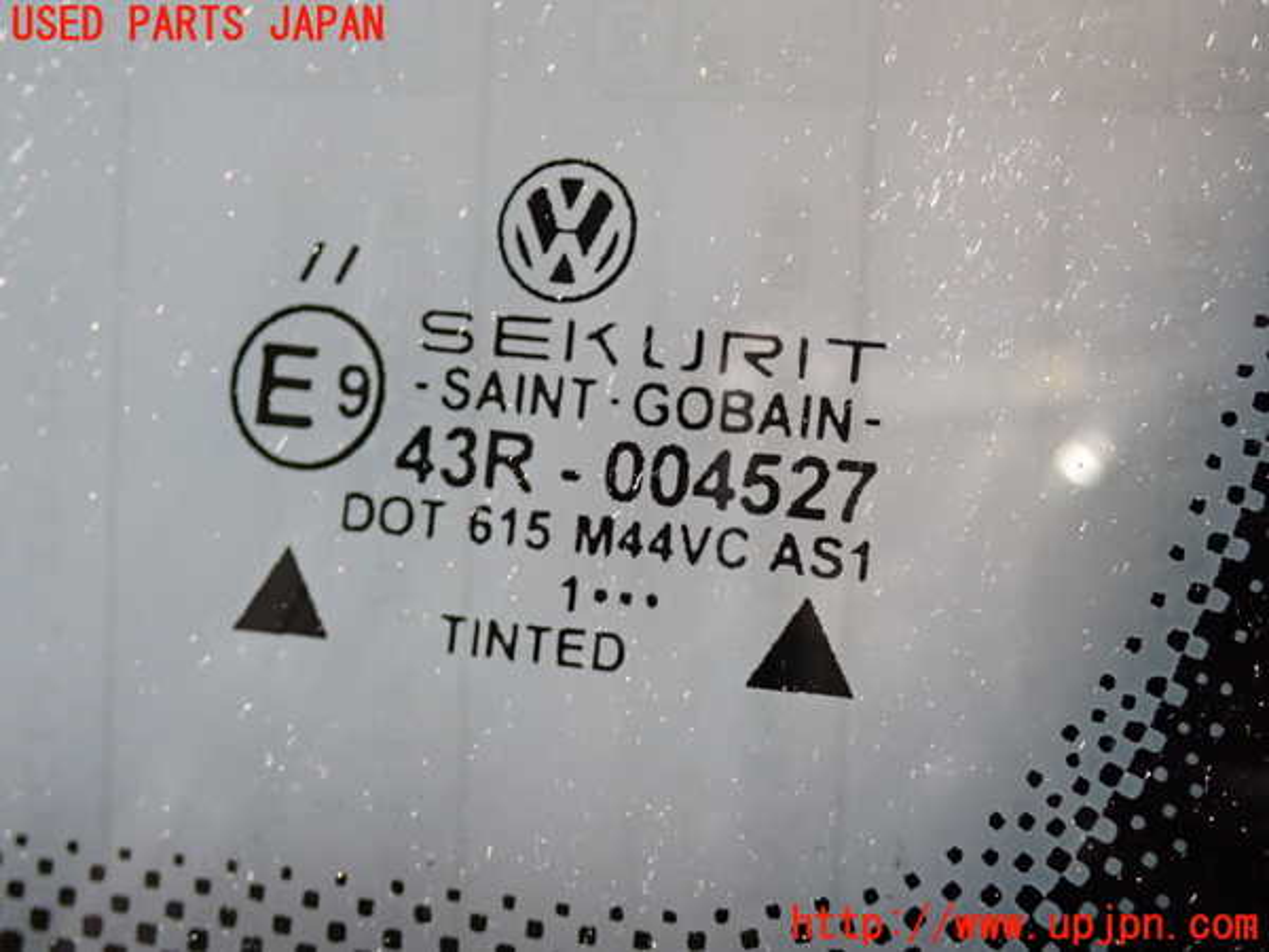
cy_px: 476
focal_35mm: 67
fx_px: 2456
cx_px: 634
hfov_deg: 29.0
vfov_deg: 21.9
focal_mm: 11.88
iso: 320
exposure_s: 1/400
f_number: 3.8
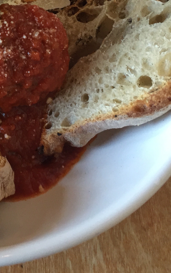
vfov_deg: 29.5
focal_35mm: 68
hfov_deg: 17.8
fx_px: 507
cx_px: -56
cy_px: 54
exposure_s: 1/30
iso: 160
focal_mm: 4.15
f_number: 2.2
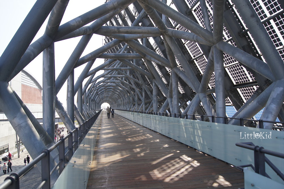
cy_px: 94
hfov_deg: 67.4
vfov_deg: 47.9
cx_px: 142
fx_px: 213
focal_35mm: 27
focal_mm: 18
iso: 100
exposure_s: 1/400
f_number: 4.5
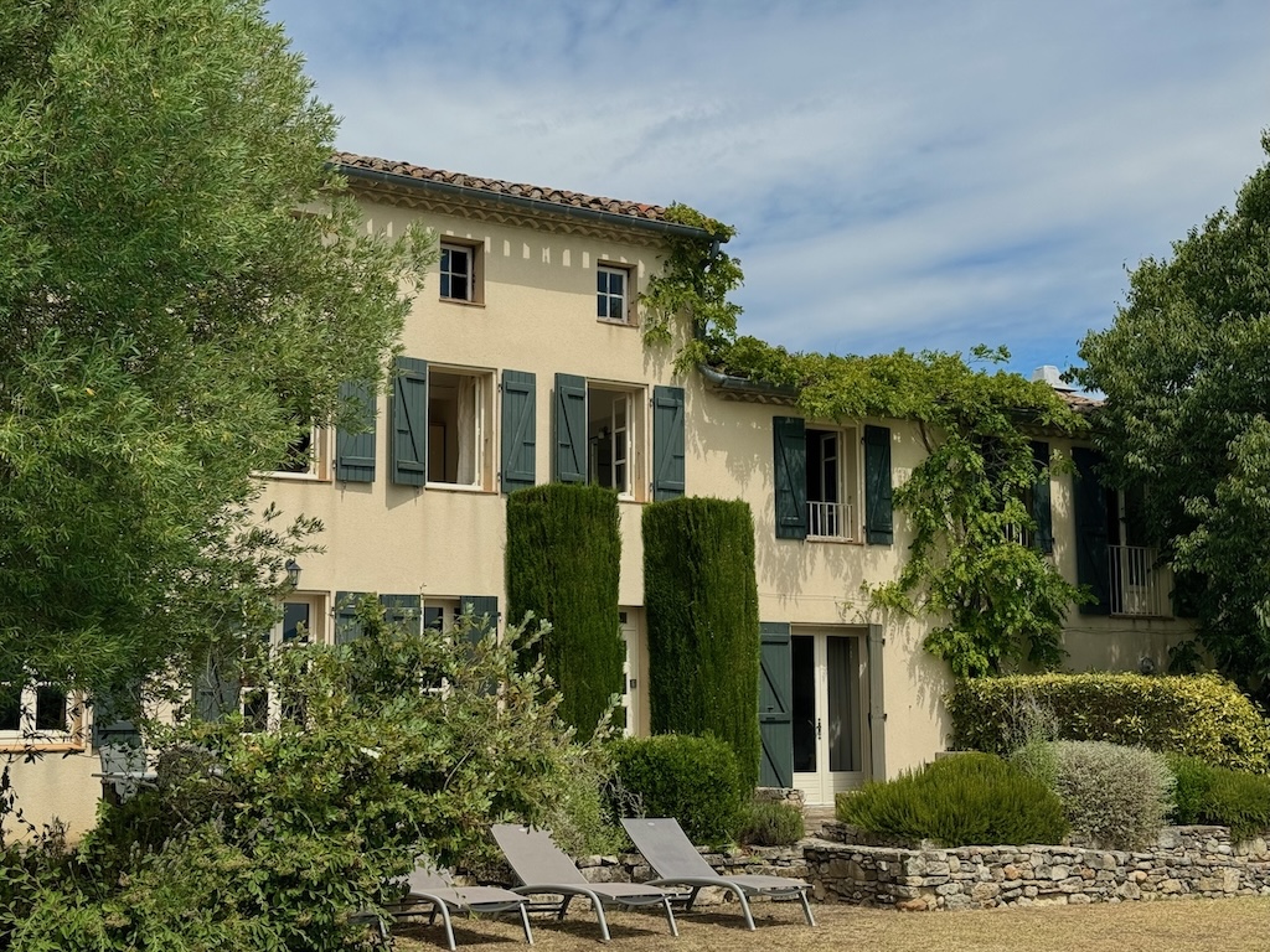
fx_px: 1761
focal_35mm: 48
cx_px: 635
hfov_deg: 39.7
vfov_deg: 30.3
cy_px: 476
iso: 80
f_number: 1.78
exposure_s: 1/5848
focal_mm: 6.86
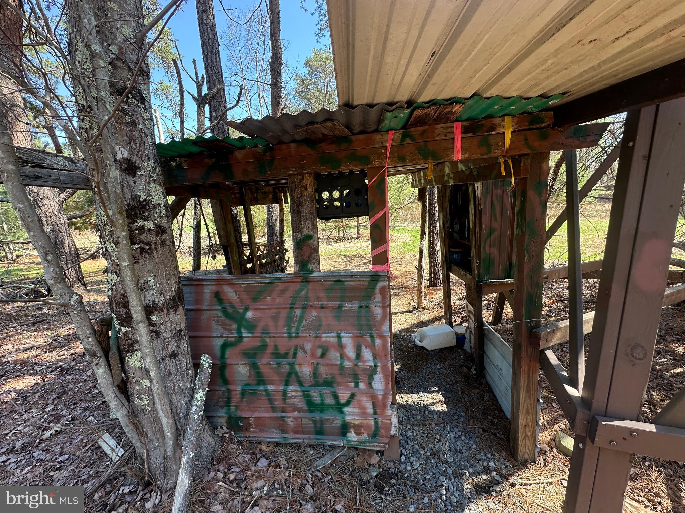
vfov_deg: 85.7
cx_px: 342
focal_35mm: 14
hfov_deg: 102.1
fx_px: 277
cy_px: 256
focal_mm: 2.22
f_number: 2.2
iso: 40
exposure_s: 1/130
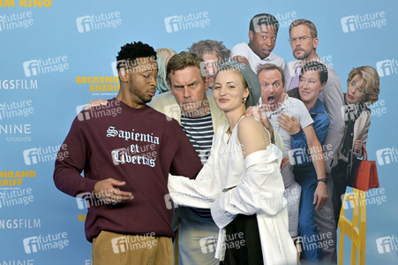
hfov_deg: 28.9
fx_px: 773
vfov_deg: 19.4
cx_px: 199
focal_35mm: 70
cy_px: 132
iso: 160
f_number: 4
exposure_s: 1/200
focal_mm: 70
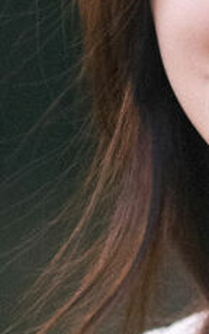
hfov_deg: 0.9
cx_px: 170
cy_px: 198
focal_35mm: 1419
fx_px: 12916
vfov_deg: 1.5
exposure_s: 1/1300
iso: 2000
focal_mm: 135
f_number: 2
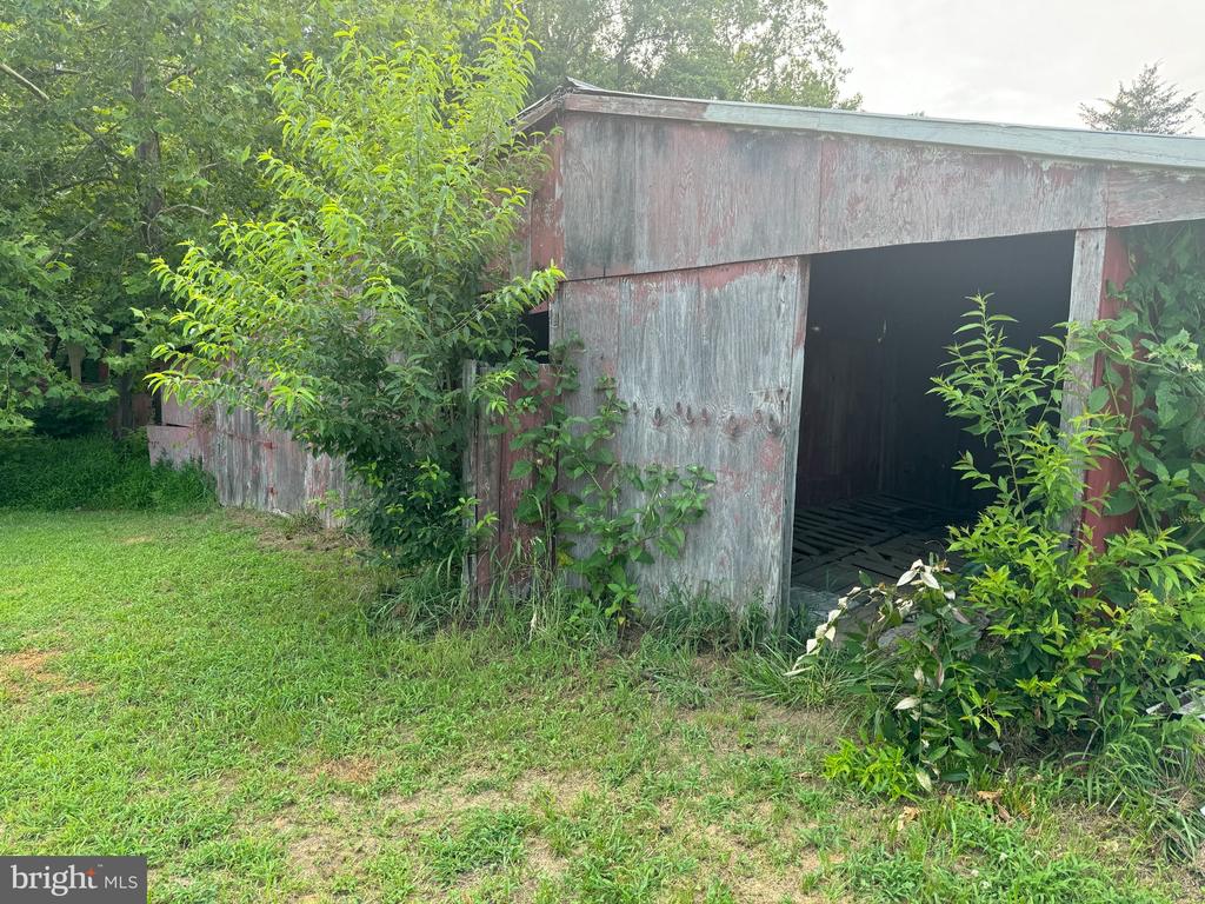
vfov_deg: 56.8
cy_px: 452
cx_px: 602
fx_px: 835
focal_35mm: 24
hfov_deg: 71.6
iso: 64
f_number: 1.78
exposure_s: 1/222
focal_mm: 6.76
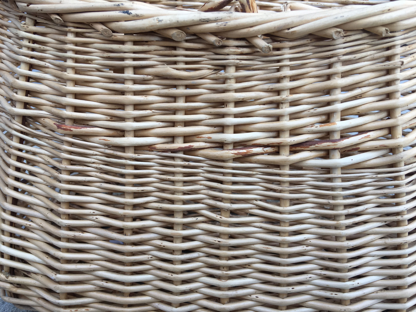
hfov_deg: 61.7
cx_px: 208
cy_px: 156
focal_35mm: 29
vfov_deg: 48.2
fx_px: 349
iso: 25
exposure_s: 1/141
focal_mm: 4.15
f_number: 2.2
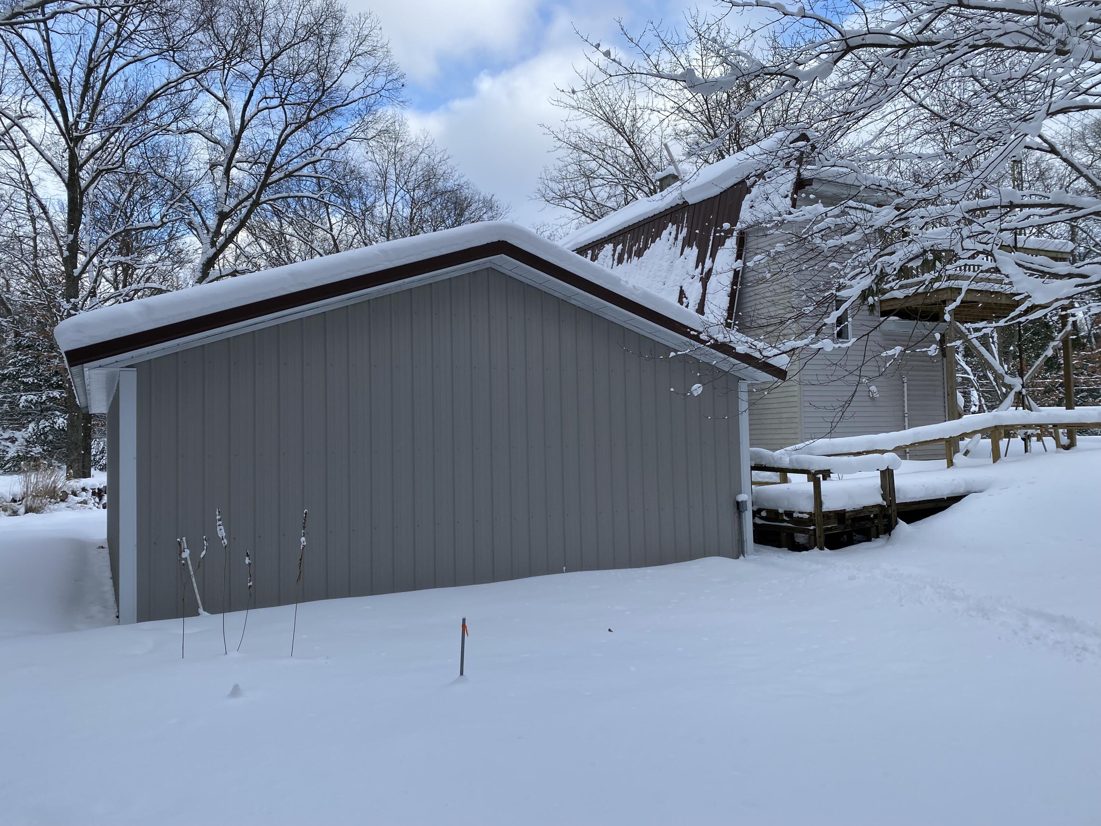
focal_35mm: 26
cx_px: 550
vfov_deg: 53.1
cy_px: 413
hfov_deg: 67.3
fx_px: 827
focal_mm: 4.25
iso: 32
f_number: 1.8
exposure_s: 1/1362
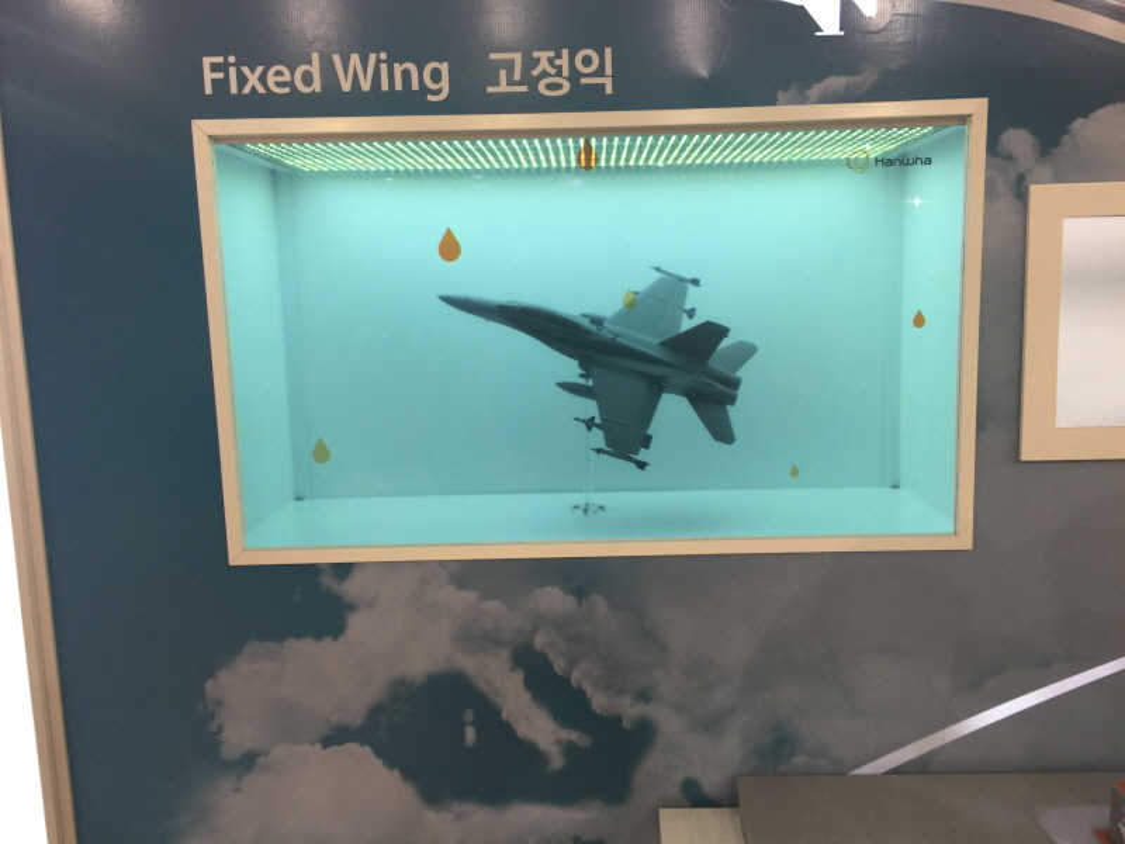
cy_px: 422
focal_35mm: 29
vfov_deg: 48.2
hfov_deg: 61.7
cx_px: 562
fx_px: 942
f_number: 2.2
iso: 32
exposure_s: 1/40
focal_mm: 4.15
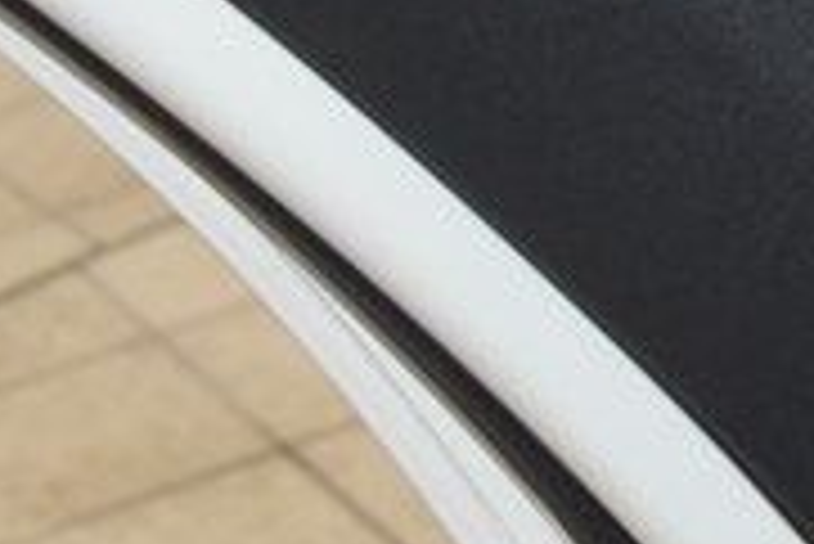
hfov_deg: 9.1
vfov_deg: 6.3
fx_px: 4793
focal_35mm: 212
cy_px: -465
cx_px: 1691
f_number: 3.8
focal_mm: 25
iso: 2000
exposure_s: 1/125
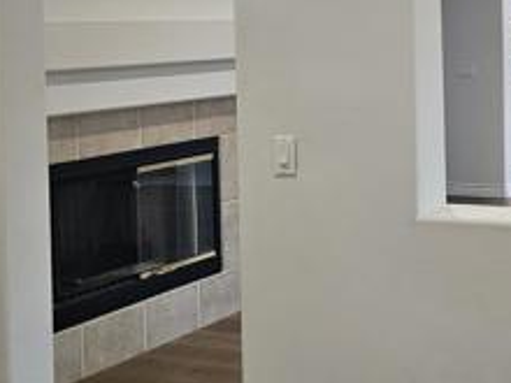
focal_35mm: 67
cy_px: 51
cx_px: 583
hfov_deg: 26.4
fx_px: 989
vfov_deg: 21.5
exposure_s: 1/120
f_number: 1.7
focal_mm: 6.3
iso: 250
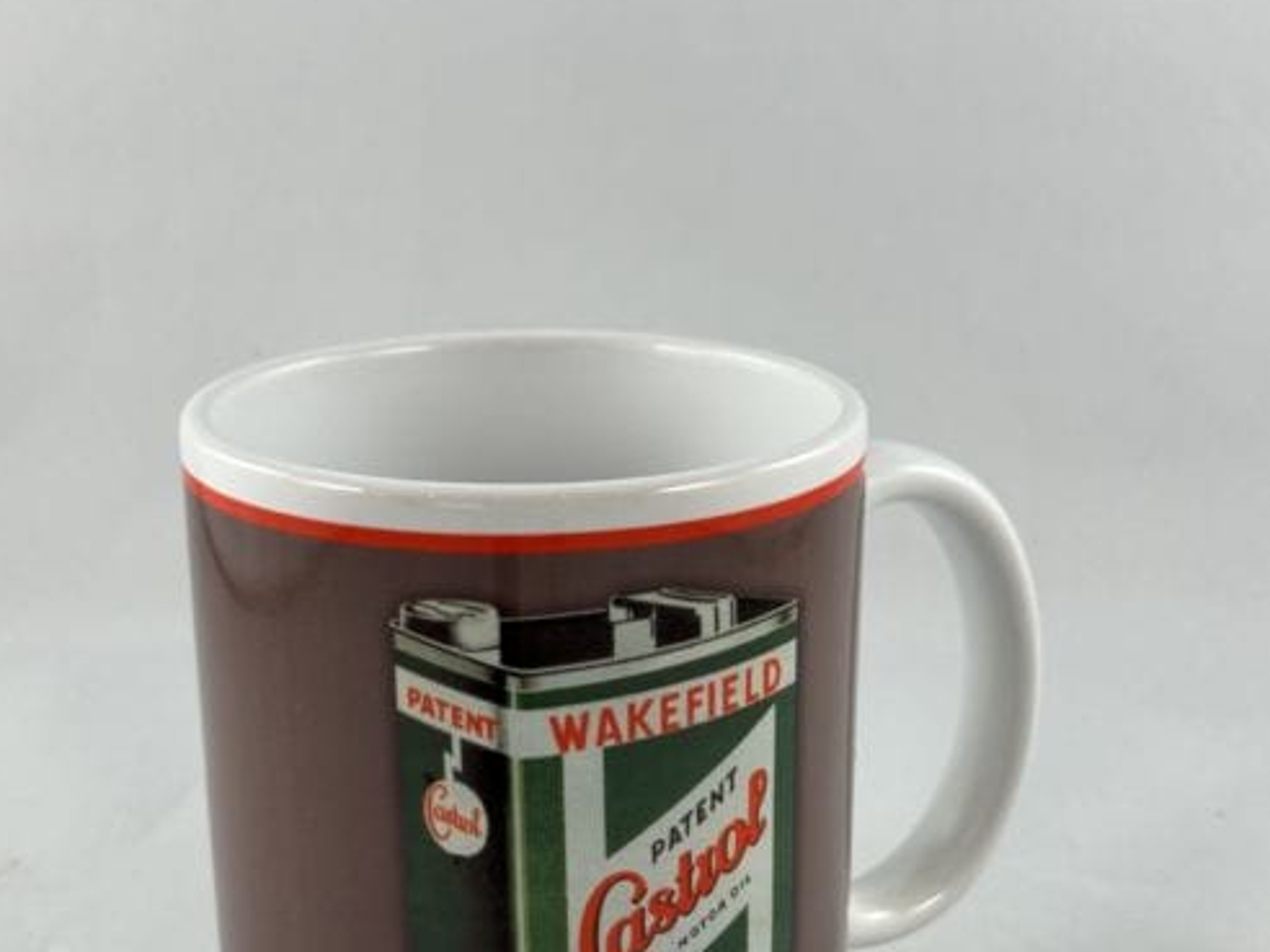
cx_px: 632
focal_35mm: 65
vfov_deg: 22.3
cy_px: 760
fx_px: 2385
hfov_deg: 29.8
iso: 64
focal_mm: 6.86
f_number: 1.78
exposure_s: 1/100
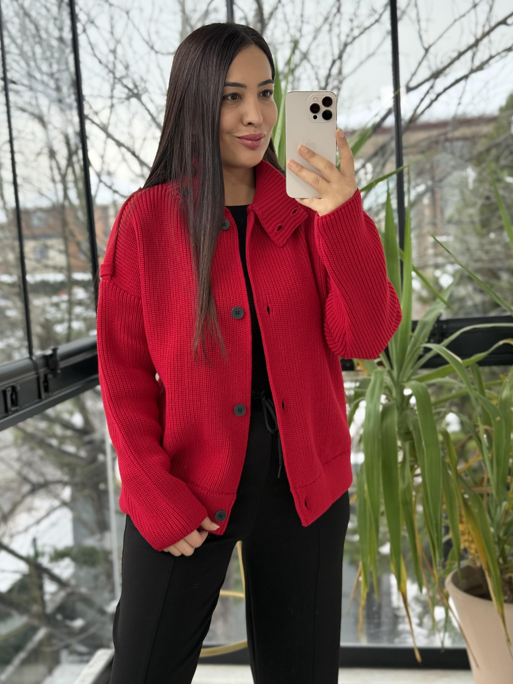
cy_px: 335
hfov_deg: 29.7
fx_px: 968
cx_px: 256
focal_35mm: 49
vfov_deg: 38.9
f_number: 1.78
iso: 100
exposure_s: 1/242
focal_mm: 6.76
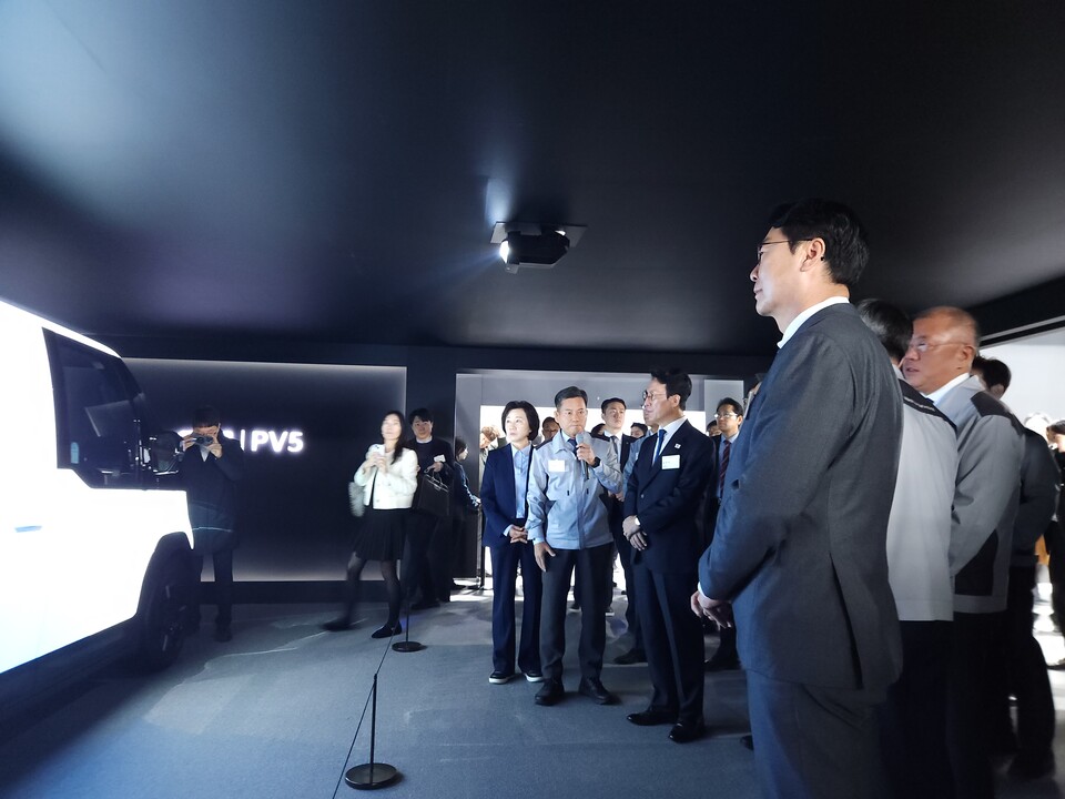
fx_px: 708
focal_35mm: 23
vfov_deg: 58.9
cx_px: 532
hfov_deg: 73.9
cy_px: 400
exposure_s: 1/24
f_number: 1.8
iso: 640
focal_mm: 5.4
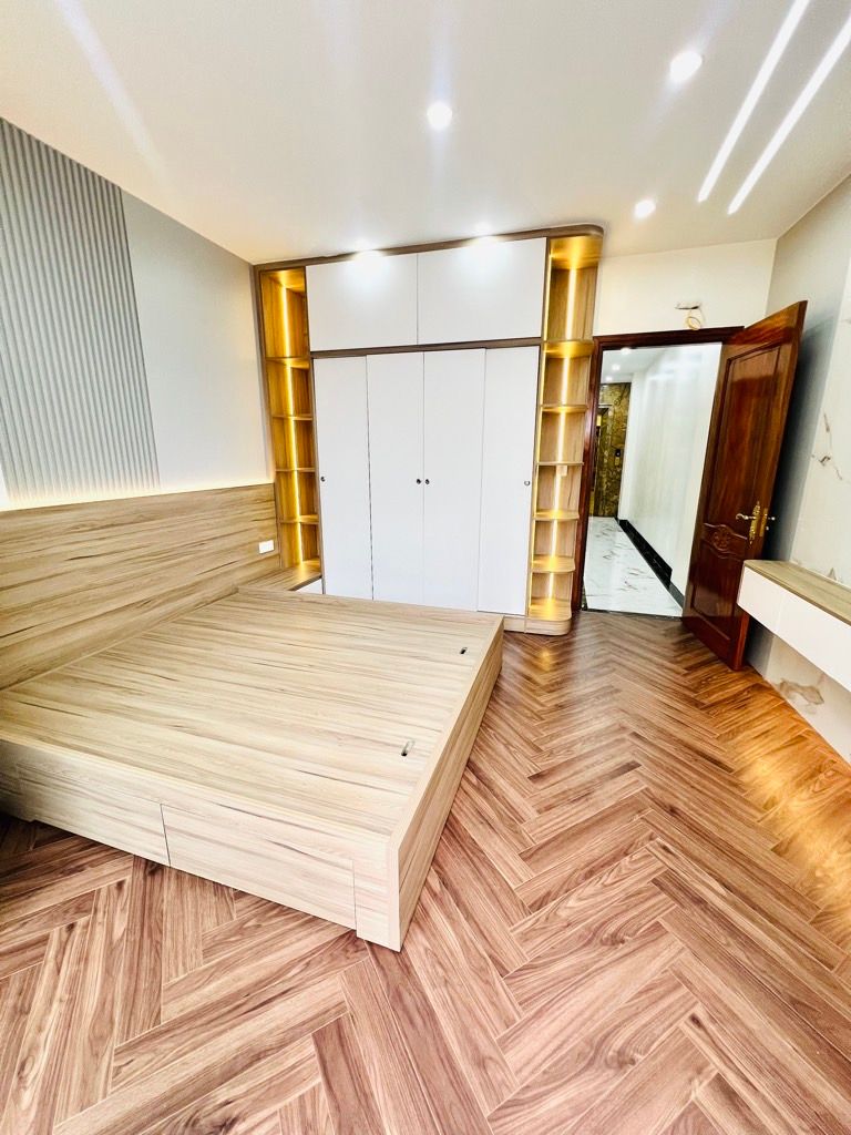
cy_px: 568
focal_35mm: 13
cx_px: 426
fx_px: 426
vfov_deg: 106.2
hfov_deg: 89.9
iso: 80
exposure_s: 1/99
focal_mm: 1.57
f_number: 1.8
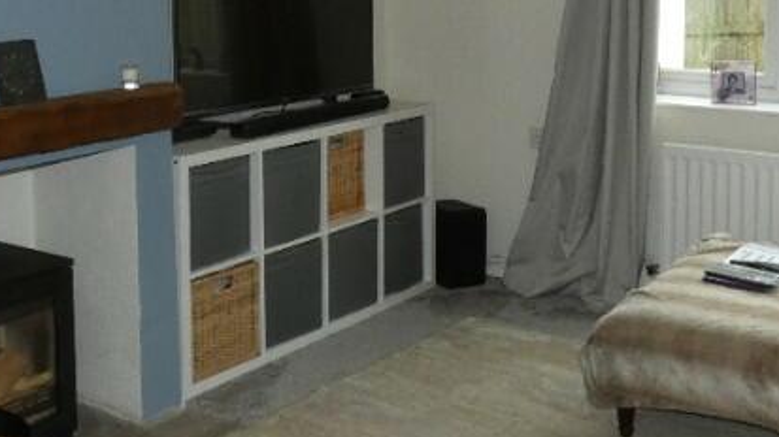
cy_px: 28
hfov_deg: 38.5
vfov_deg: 21.6
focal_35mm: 54
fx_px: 1115
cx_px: 370
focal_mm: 3.6
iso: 250
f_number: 2.8
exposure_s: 1/60
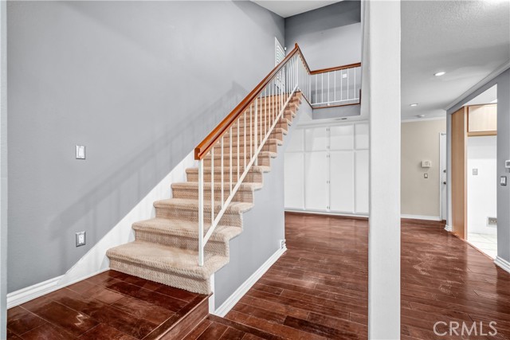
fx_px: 213
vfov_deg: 77.4
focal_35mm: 15
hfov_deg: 100.4
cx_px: 255
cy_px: 170
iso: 400
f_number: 9
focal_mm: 10
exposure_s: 1/2
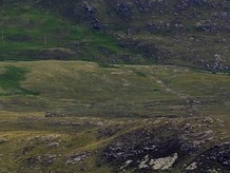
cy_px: -142
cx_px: -588
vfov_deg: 2.0
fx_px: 4916
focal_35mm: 739
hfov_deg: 2.6
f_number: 8
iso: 200
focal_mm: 105
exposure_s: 1/800
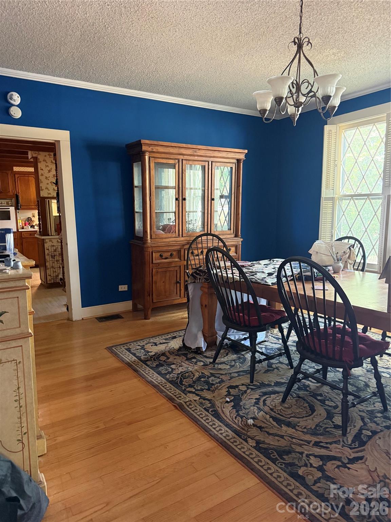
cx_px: 196
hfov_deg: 56.8
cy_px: 261
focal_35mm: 24
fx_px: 361
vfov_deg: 71.6
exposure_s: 1/40
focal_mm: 6.76
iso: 800
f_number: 1.78
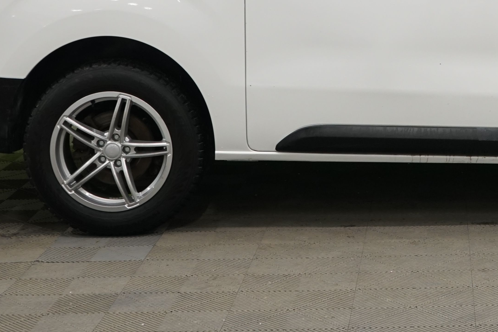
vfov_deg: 13.5
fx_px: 1383
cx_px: 469
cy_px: 0
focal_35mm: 100
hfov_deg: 19.9
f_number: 5.6
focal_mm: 36
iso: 800
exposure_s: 1/50
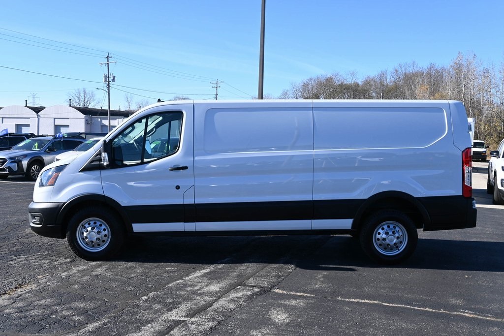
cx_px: 252
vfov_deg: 36.2
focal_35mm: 37
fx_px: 515
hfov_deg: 52.2
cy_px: 168
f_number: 6.3
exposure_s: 1/320
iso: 100
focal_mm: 24.5
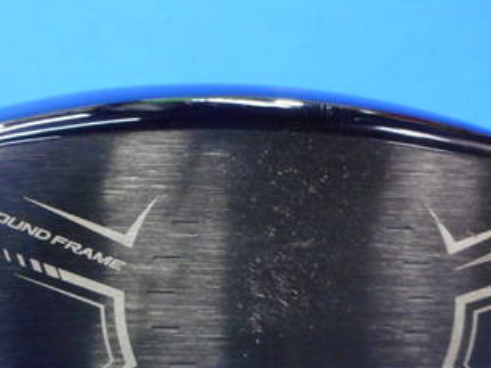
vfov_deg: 27.9
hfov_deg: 36.8
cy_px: 237
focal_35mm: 52
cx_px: 249
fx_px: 738
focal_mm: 4.5
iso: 400
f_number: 3.7
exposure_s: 1/30
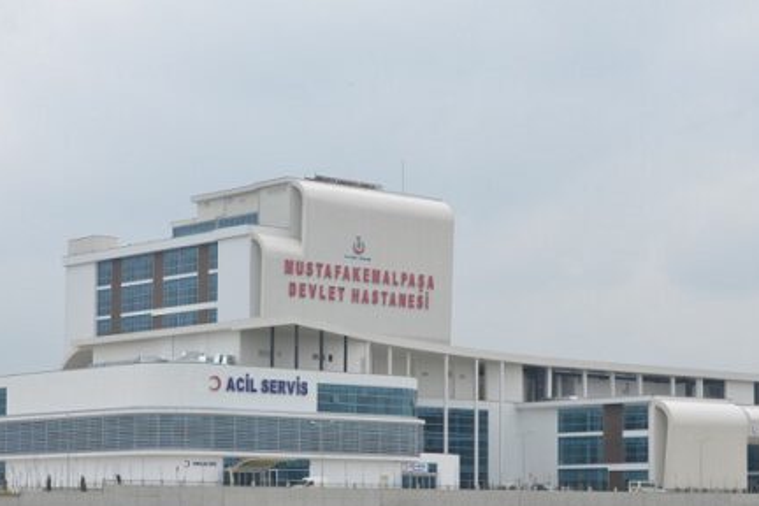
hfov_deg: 23.1
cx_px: 466
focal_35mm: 88
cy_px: 364
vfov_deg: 15.5
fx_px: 1855
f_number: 9
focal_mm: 40
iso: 100
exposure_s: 1/200
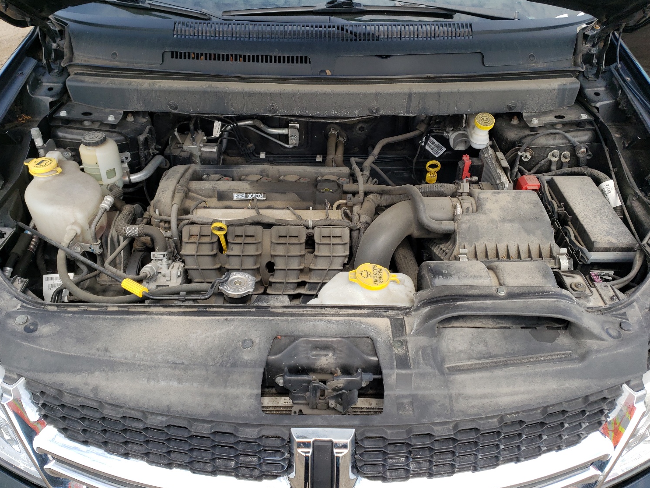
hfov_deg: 63.4
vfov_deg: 49.7
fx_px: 526
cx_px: 307
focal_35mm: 28
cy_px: 234
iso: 50
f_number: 1.5
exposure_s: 1/1111
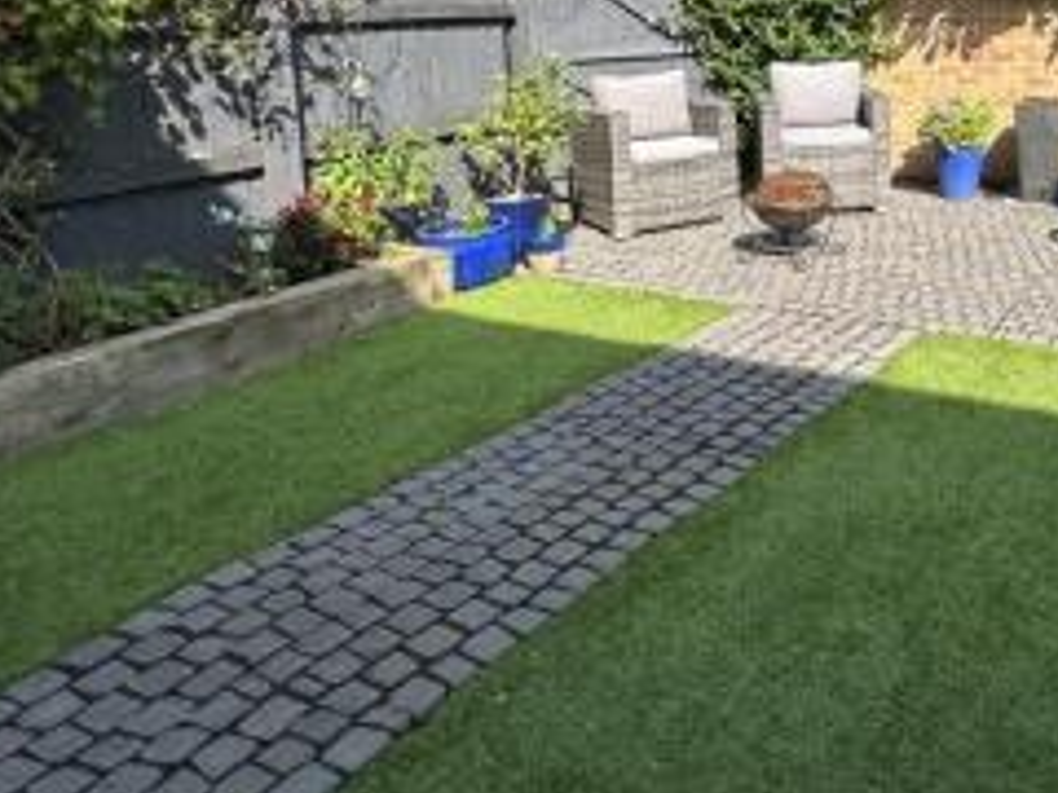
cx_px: 884
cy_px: 33
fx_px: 1039
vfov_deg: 38.0
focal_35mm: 34
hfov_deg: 49.9
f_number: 2.2
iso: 50
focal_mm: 2.22
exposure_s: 1/1114
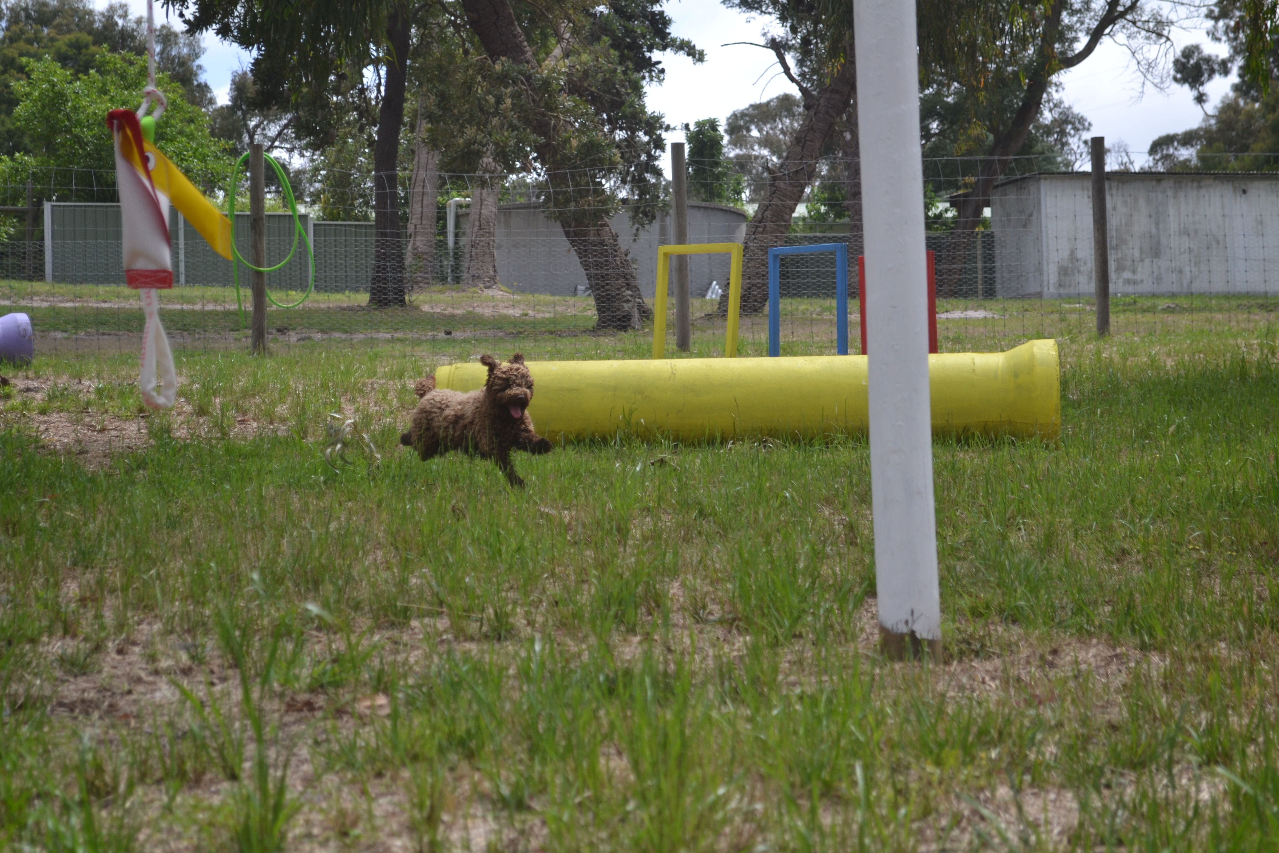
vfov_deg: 16.6
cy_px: 426
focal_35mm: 82
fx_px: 2931
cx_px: 640
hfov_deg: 24.6
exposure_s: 1/1000
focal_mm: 55
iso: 400
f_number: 5.6
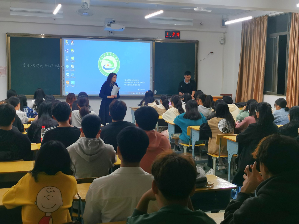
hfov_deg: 38.9
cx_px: 150
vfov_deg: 29.7
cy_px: 112
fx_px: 423
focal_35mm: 49
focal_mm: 5.58
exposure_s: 1/100
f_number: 1.8
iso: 200
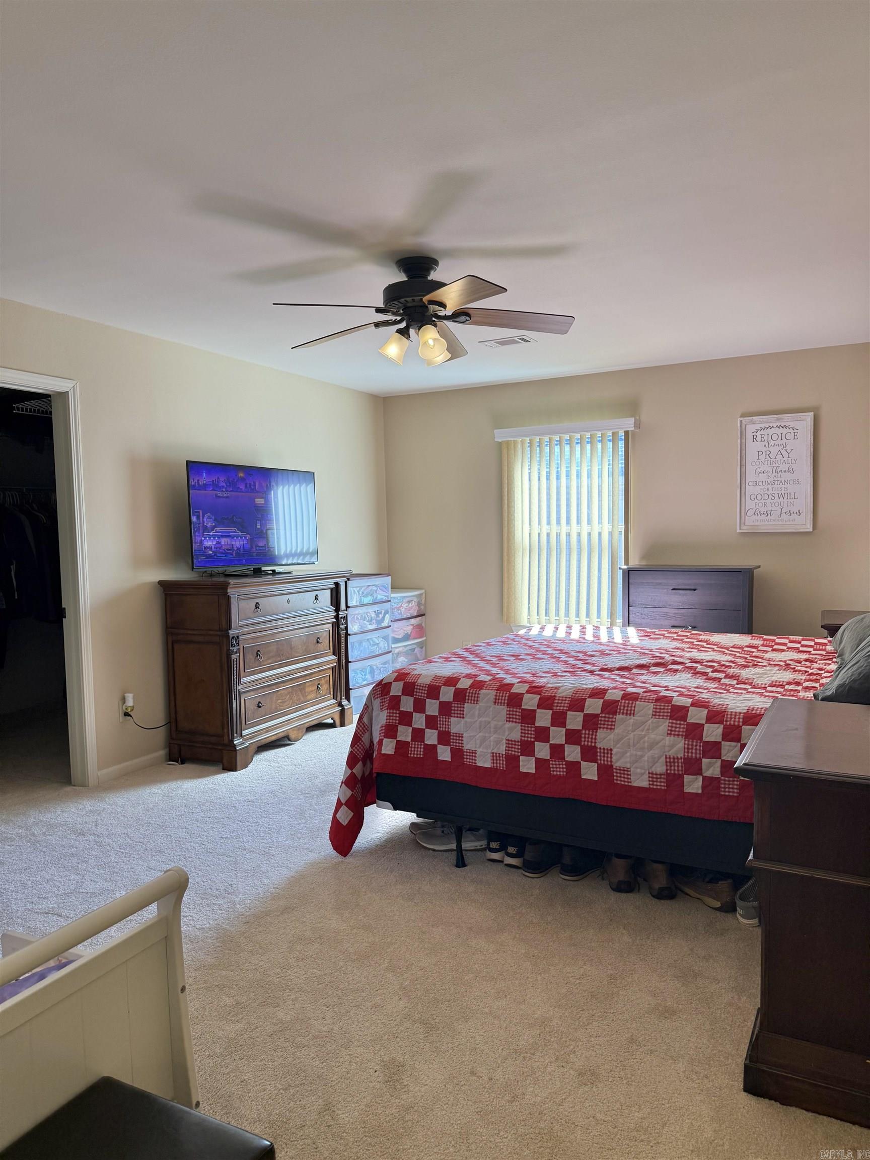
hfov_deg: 56.8
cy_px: 580
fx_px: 804
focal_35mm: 24
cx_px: 435
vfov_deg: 71.6
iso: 100
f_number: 1.78
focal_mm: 6.76
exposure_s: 1/157
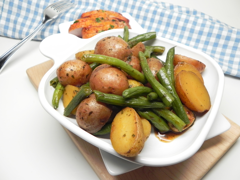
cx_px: 120
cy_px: 90
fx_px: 201
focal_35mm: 29
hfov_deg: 61.7
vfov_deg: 48.2
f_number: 2.8
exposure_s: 1/30
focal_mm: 5.2
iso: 167
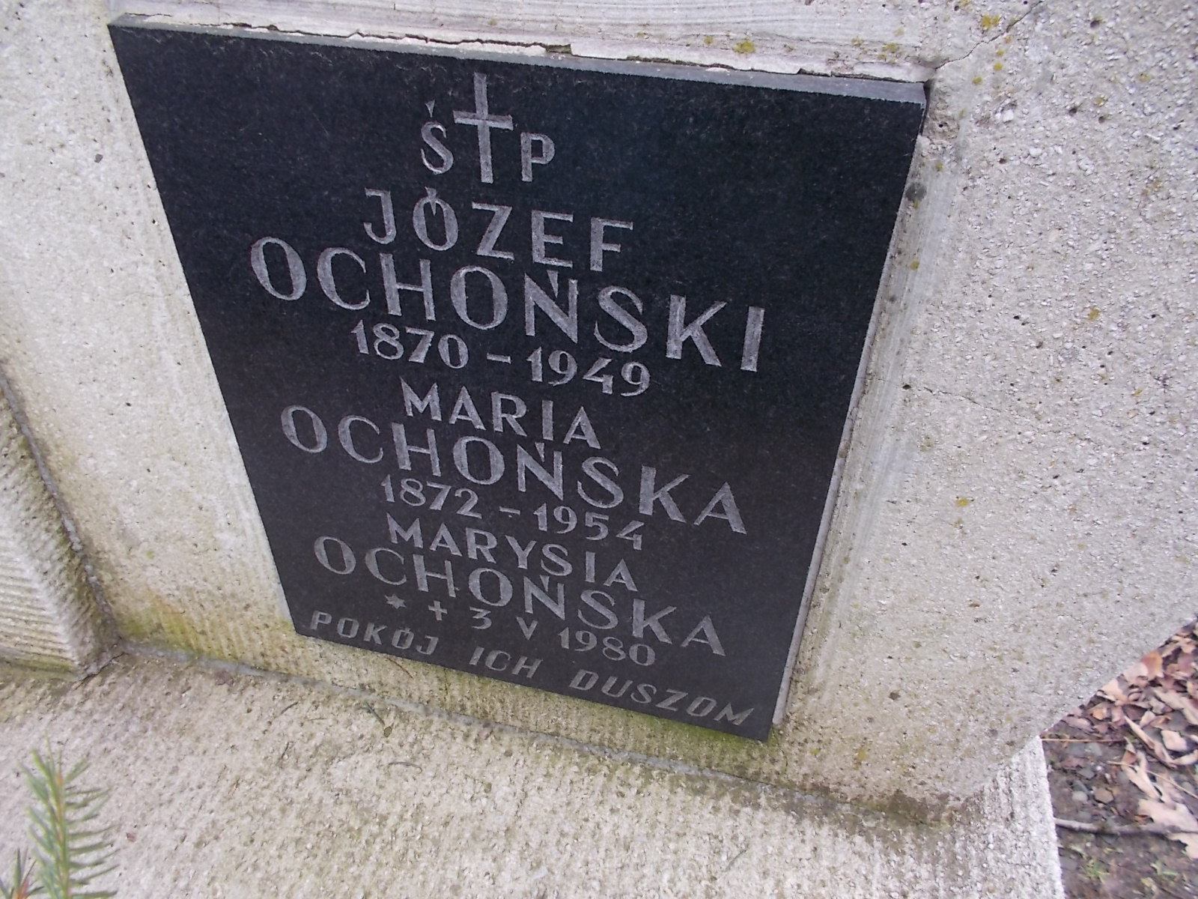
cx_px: 599
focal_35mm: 26
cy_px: 450
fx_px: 900
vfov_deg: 53.1
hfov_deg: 67.3
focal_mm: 4.6
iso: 80
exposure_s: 1/60
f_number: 3.2
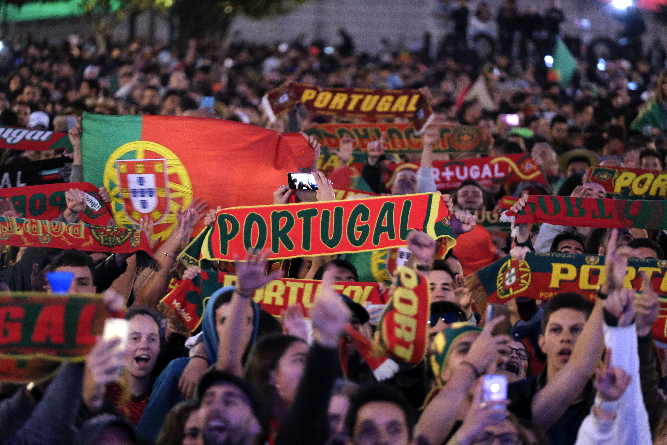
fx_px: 3891
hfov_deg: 9.8
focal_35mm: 210
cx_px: 334
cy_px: 222
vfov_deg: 6.5
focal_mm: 140
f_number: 2.8
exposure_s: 1/30
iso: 6400
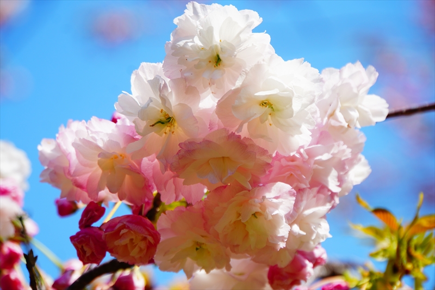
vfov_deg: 5.9
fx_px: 2825
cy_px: 145
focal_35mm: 234
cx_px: 218
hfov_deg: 8.8
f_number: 7.1
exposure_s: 1/320
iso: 100
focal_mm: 155.9
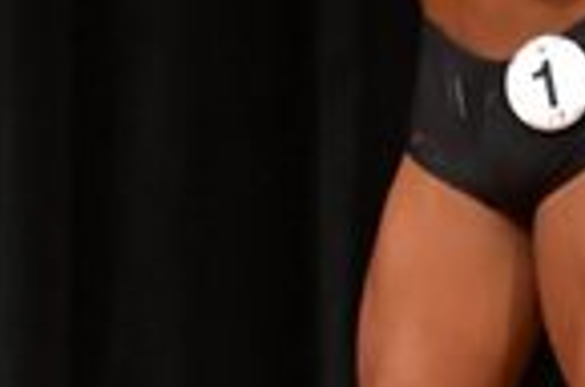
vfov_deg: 1.0
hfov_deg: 1.5
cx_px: -510
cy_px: 137
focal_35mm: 1367
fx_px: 22165
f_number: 5.6
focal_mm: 170
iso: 8000
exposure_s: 1/400
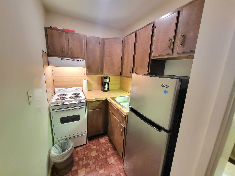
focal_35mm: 13
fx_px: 88
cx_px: 118
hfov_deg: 106.2
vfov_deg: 89.9
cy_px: 88
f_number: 2.2
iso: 1600
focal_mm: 1.74
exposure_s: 1/24
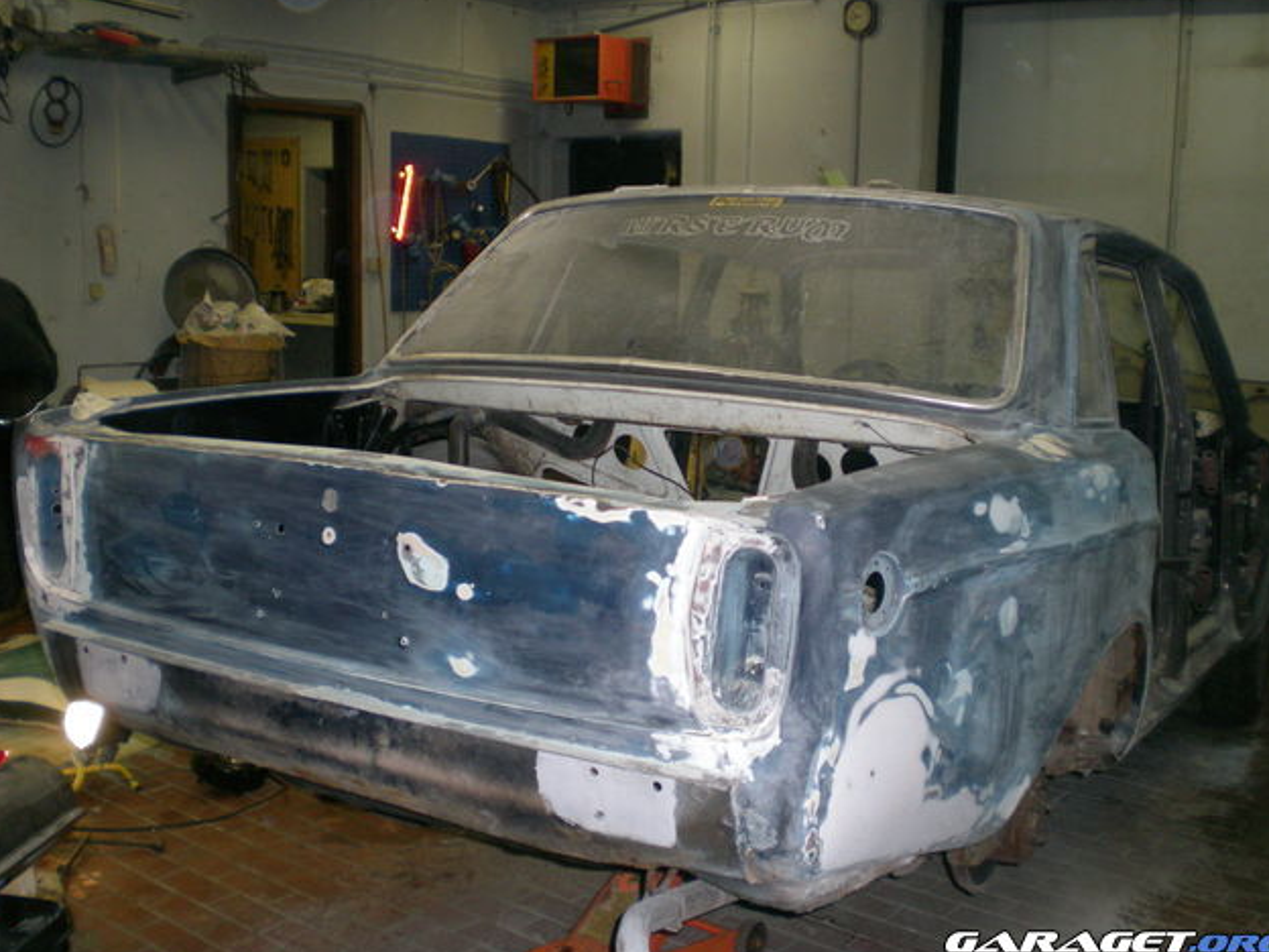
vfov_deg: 36.8
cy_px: 474
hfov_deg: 47.9
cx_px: 643
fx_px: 1430
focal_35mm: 39
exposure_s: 1/60
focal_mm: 6.3
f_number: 3.1
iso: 187
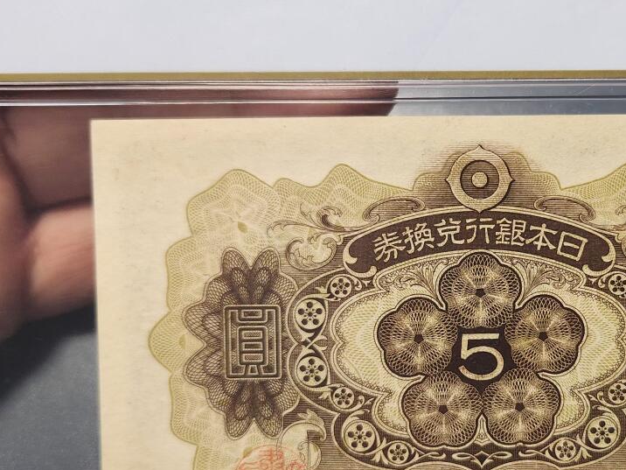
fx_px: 814
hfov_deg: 40.6
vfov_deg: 32.1
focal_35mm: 45
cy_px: 277
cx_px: 486
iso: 400
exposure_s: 1/101
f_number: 1.8
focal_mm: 5.4
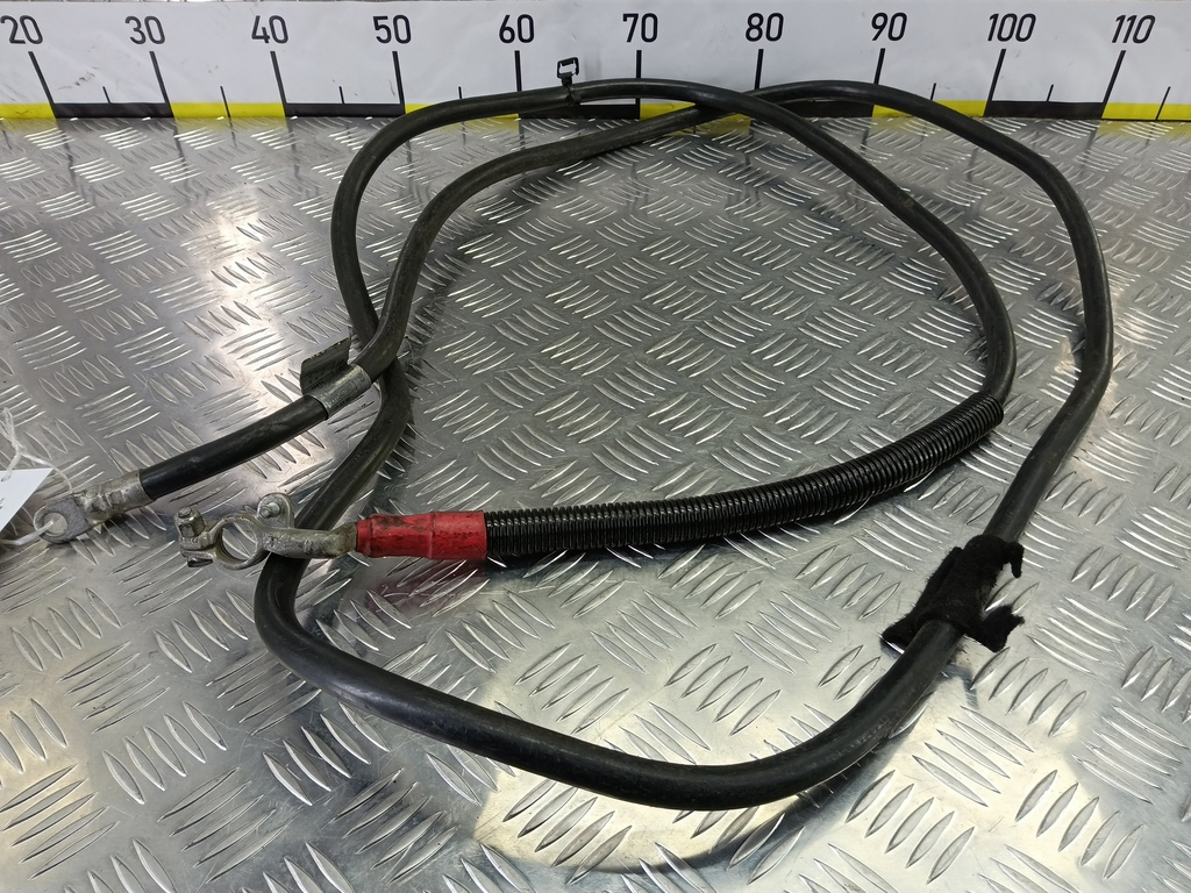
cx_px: 596
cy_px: 446
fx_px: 791
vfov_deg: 58.9
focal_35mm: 23
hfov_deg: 73.9
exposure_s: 1/50
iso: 108
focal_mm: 4.11
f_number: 1.6
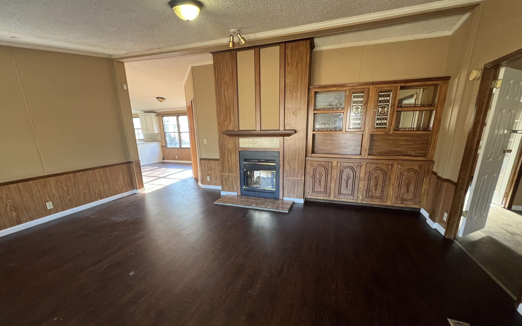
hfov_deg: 105.3
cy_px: 187
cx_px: 260
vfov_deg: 78.1
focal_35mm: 14
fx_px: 199
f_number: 1.8
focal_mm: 1.57
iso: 250
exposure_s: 1/71
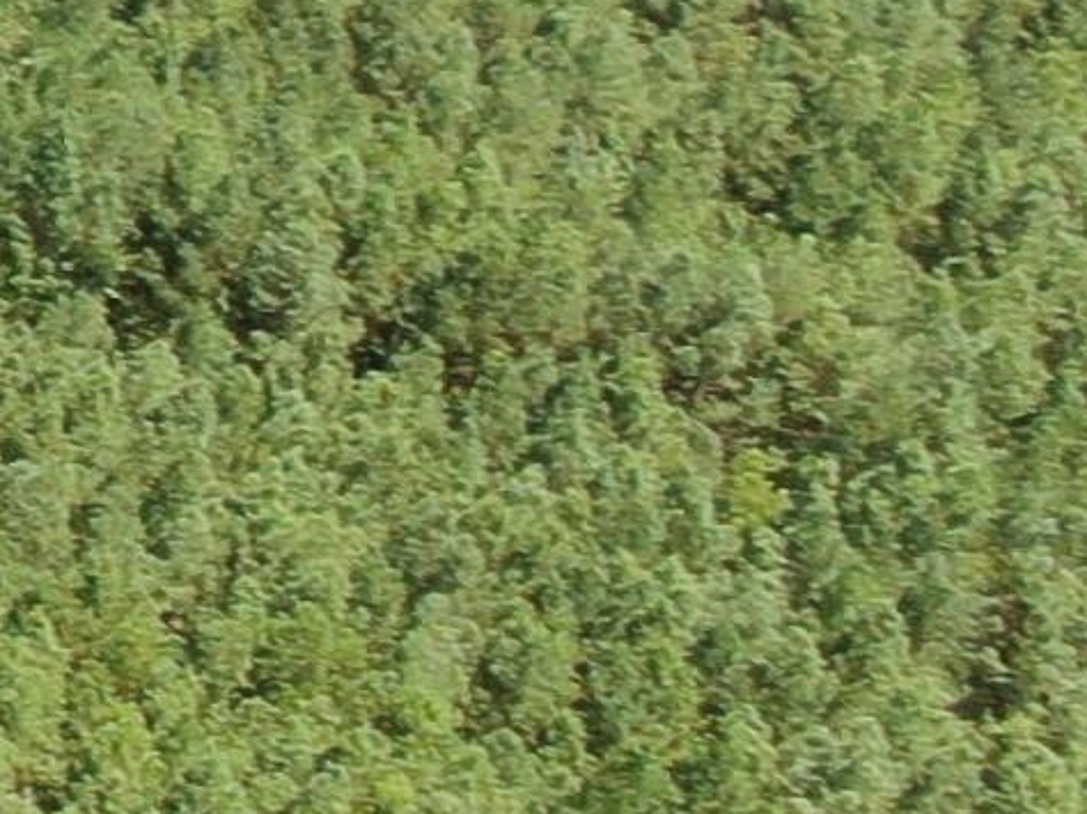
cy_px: 37
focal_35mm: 152
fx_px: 4771
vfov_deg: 9.7
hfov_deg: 9.7
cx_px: -2247
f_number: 2.8
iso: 100
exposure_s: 1/640
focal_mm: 4.39
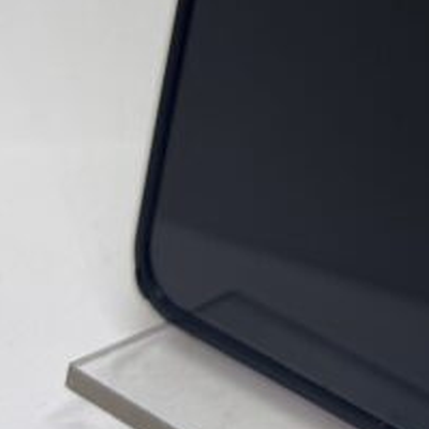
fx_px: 1388
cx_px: 695
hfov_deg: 15.7
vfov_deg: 15.8
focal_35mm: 99
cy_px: -258
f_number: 1.78
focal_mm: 6.76
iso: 50
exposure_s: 1/138
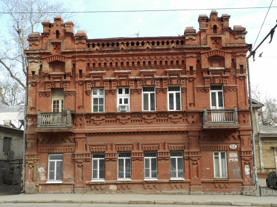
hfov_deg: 42.1
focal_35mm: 45
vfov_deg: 32.2
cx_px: 138
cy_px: 104
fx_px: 360
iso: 200
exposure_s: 1/100
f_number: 8
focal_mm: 9.7
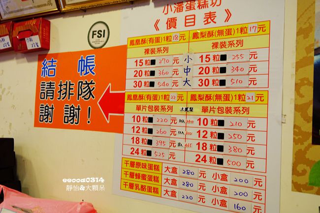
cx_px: 160
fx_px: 267
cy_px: 106
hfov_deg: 61.9
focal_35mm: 30
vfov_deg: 43.6
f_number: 2.5
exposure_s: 1/30
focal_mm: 10.89
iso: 320
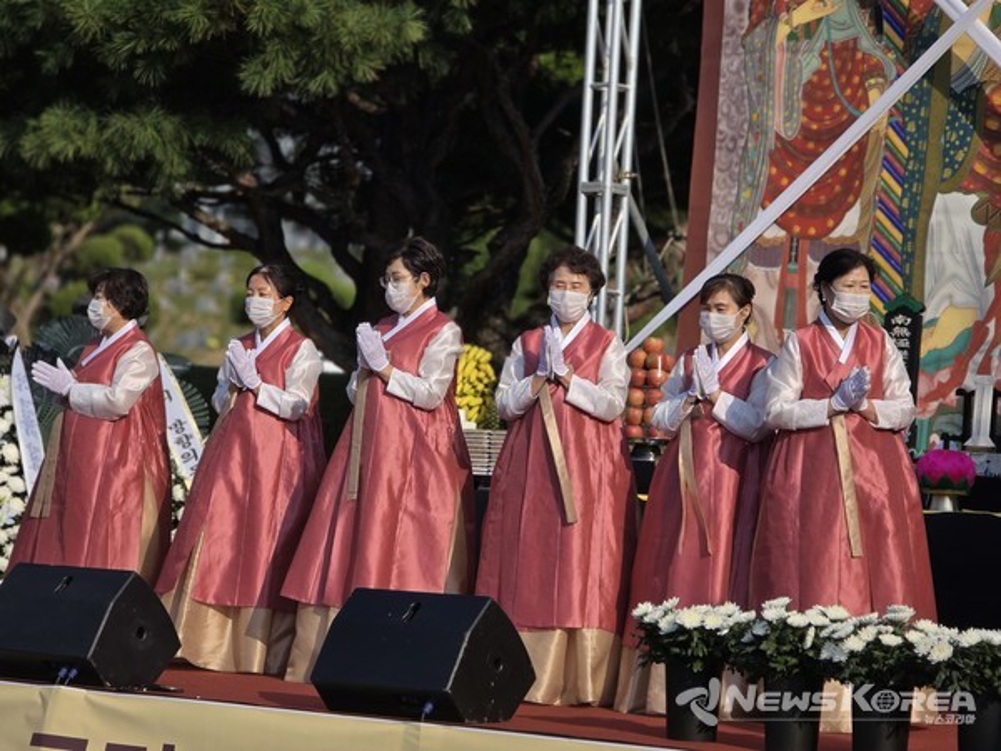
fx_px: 3325
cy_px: 376
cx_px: 500
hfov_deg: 17.1
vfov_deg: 12.9
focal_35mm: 115
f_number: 3.4
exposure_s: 1/960
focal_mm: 18.6
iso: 32
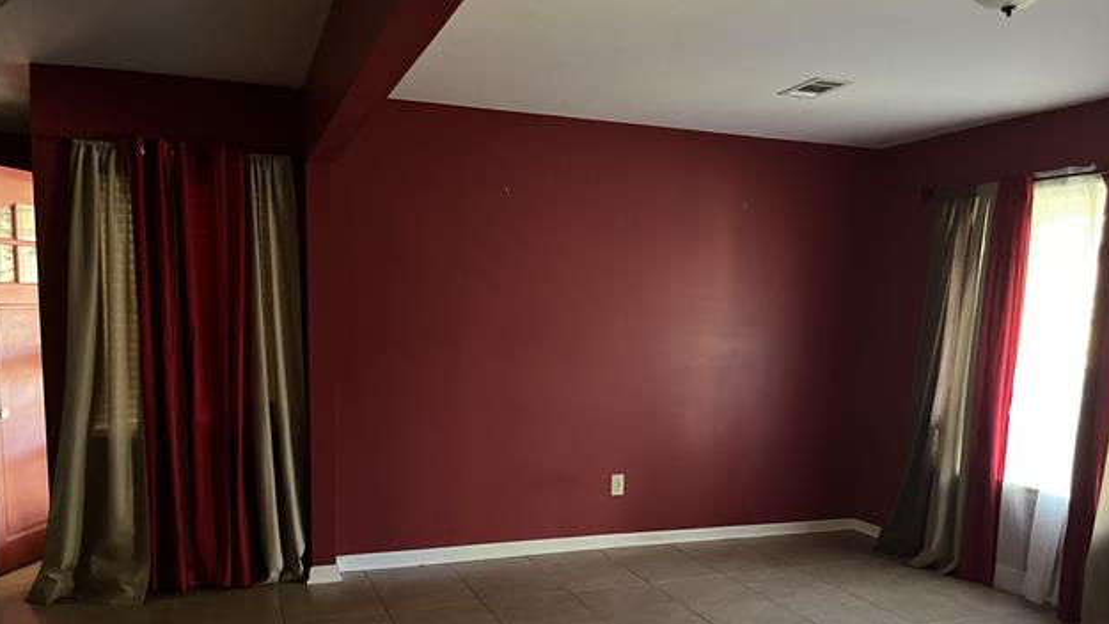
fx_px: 853
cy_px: 411
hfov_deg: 66.0
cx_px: 557
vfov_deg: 39.8
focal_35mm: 29
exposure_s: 1/30
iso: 800
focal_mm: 5.1
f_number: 1.6
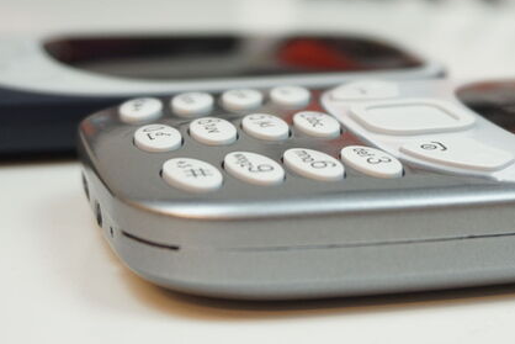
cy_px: 139
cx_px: 405
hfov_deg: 23.3
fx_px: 1233
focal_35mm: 86
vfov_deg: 15.9
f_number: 4.5
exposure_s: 1/60
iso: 320
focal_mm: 25
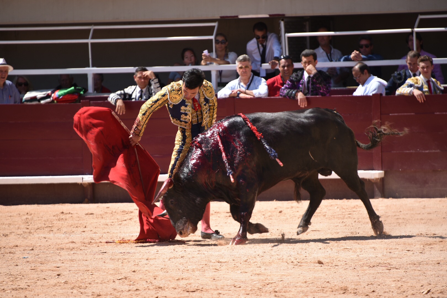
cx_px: 224
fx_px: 3725
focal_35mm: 300
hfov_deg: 6.9
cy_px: 149
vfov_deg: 4.6
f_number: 5.6
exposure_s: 1/640
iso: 200
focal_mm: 300
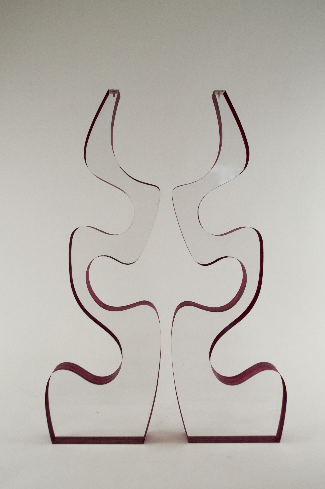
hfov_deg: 29.8
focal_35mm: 45
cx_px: 162
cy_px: 244
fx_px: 610
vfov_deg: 43.6
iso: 400
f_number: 5.6
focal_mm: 30
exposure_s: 1/125
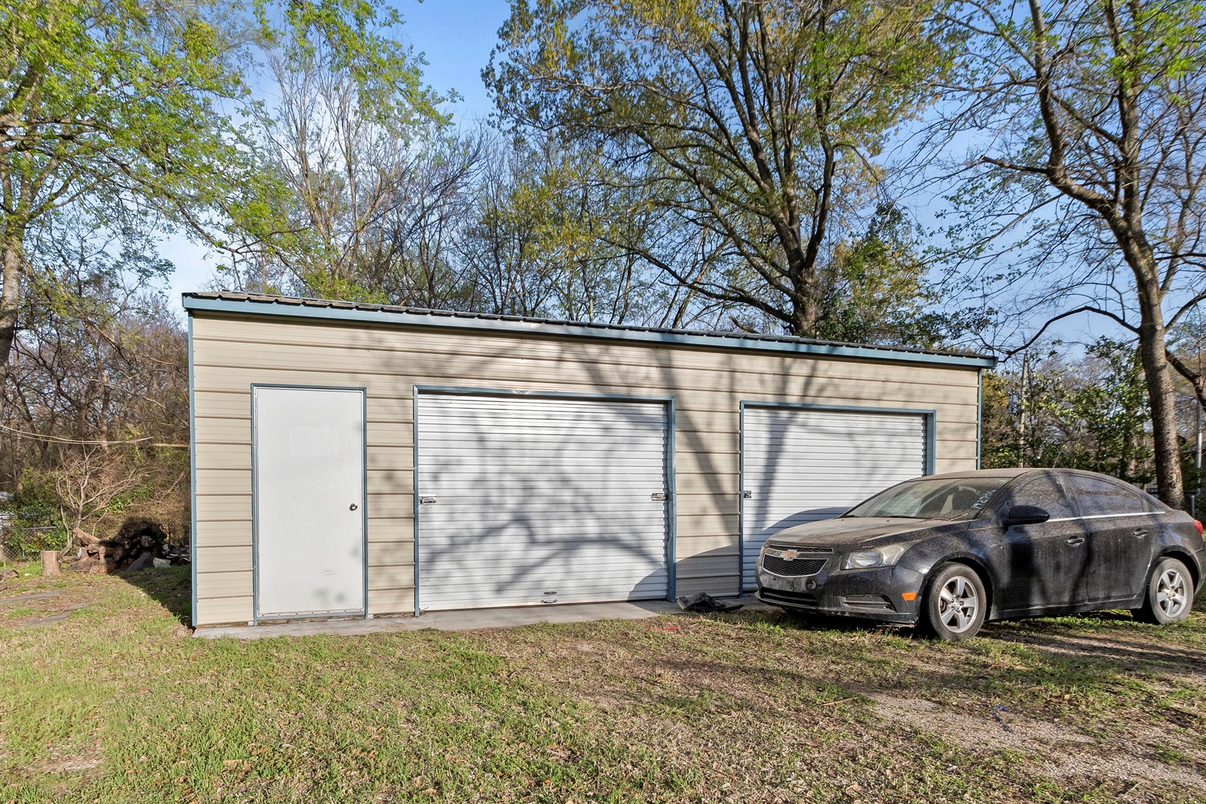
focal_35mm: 20
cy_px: 509
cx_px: 529
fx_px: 670
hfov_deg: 83.6
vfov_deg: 61.0
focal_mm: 10
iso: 100
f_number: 9
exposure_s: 1/640
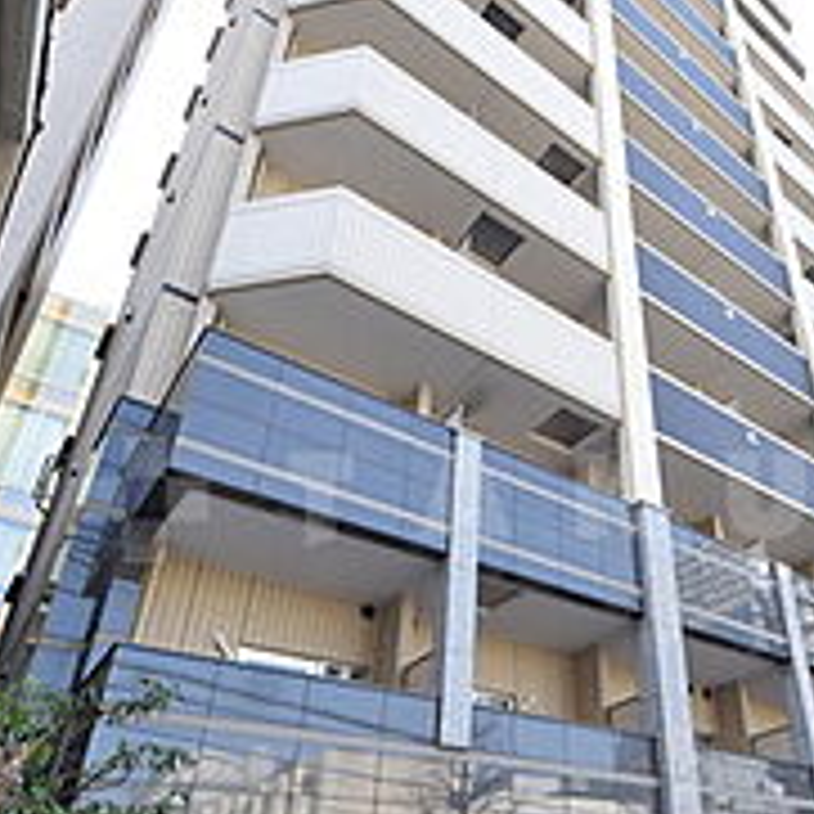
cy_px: 499
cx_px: 589
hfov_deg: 56.7
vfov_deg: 58.5
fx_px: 718
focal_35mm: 27
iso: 800
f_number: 8
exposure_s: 1/250
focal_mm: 8
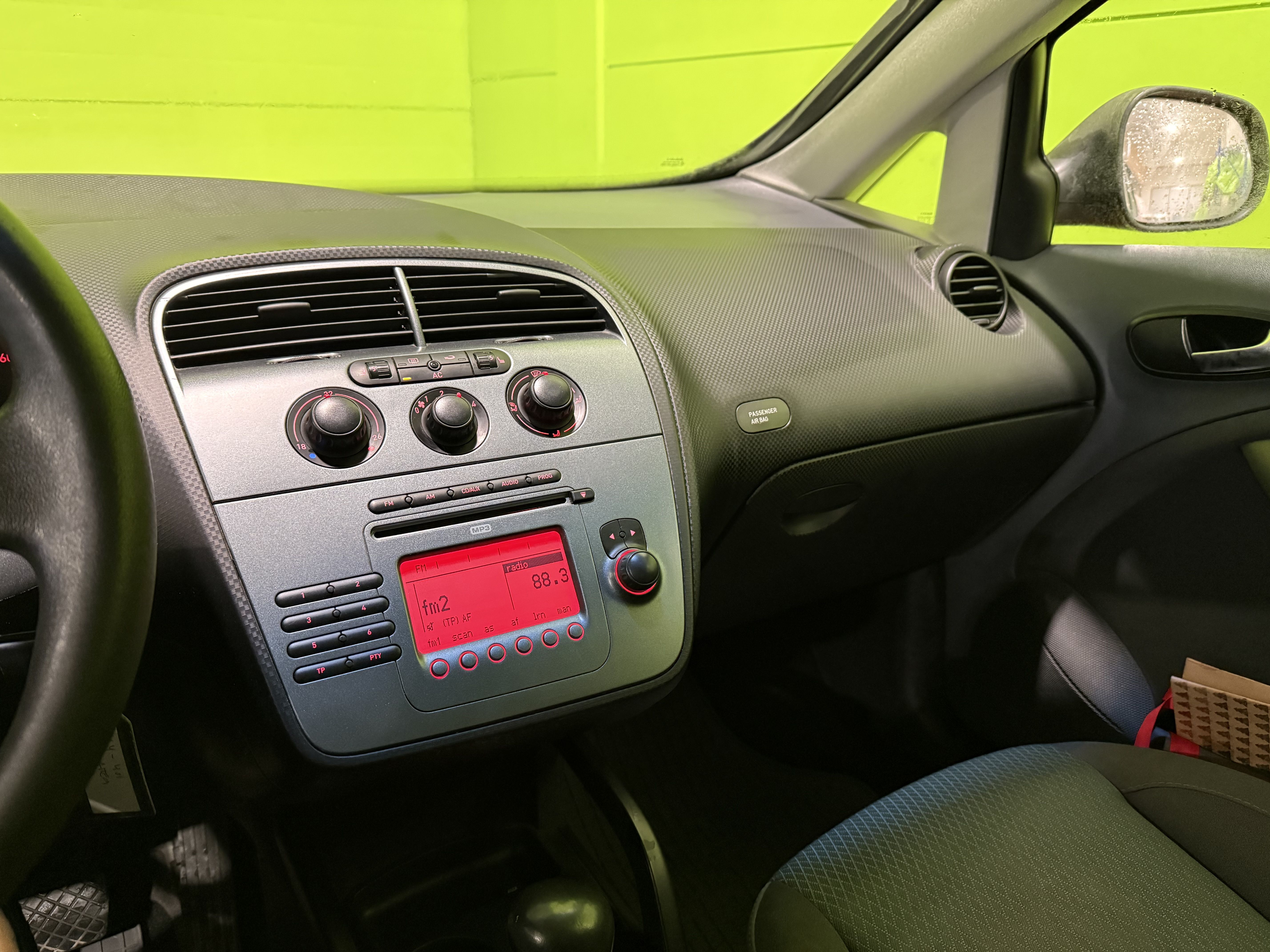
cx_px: 635
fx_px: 881
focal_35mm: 24
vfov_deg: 56.8
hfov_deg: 71.6
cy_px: 476
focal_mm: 6.76
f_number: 1.78
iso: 800
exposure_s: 1/48
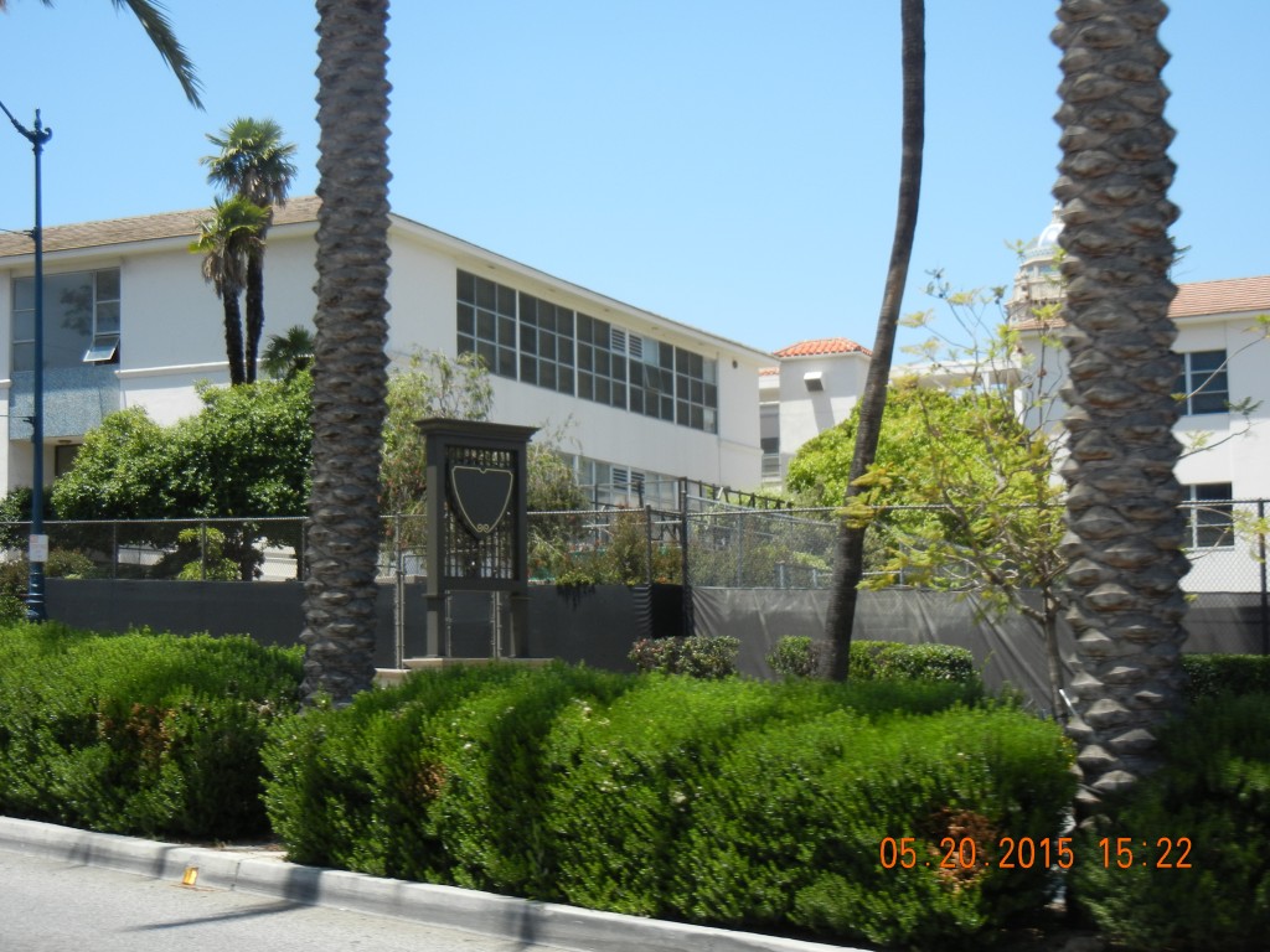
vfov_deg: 24.8
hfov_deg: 32.7
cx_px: 635
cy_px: 476
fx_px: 2165
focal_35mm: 59
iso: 160
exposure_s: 1/652
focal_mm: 10.6
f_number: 4
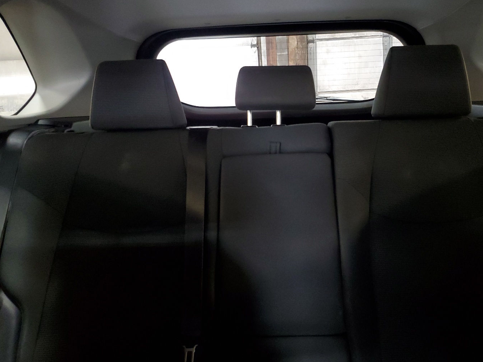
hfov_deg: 58.1
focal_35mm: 31
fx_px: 432
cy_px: 162
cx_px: 279
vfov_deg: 45.4
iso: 316
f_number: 1.5
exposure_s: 1/17
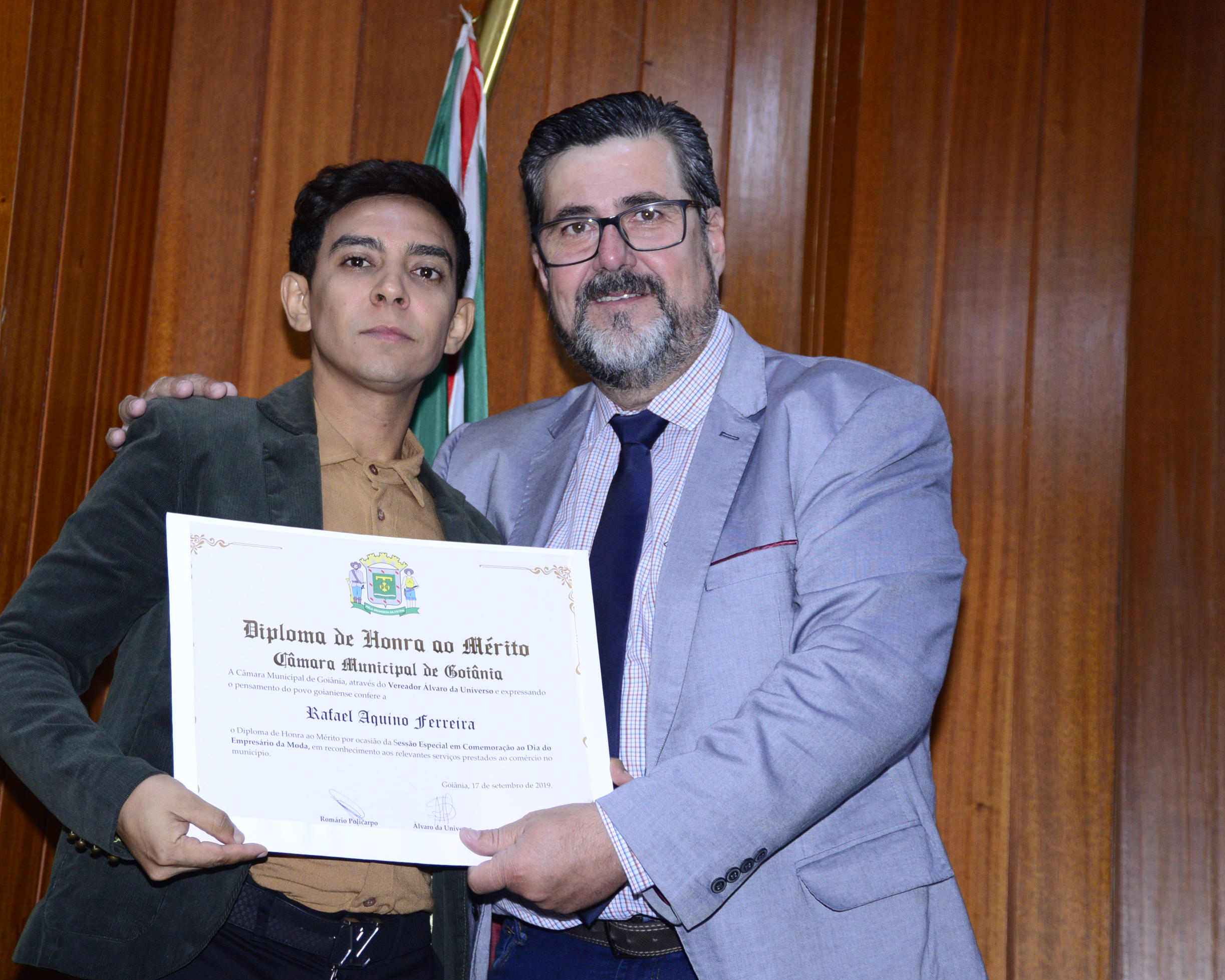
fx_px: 2936
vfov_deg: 18.9
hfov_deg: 23.6
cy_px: 487
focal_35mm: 81
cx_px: 546
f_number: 5.3
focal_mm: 70
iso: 2000
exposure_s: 1/125
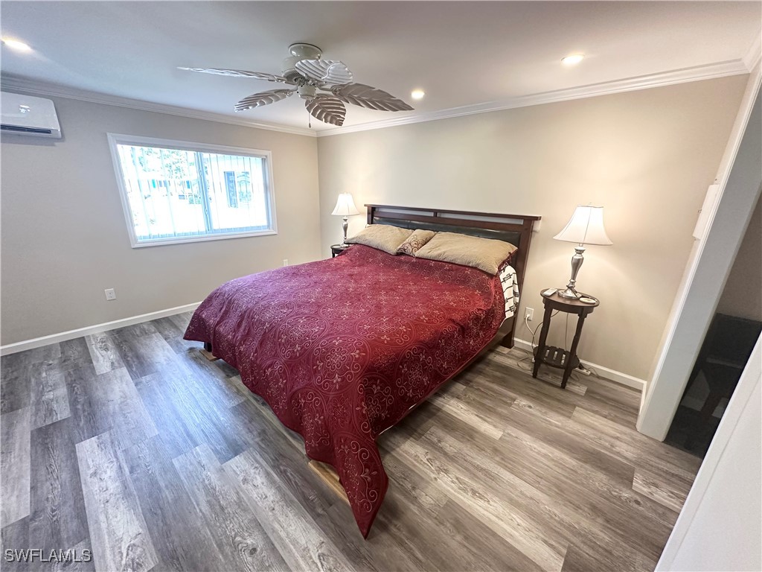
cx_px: 381
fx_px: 308
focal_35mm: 14
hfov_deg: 102.1
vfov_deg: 85.7
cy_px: 286
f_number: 2.2
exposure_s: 1/120
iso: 250
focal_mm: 2.22
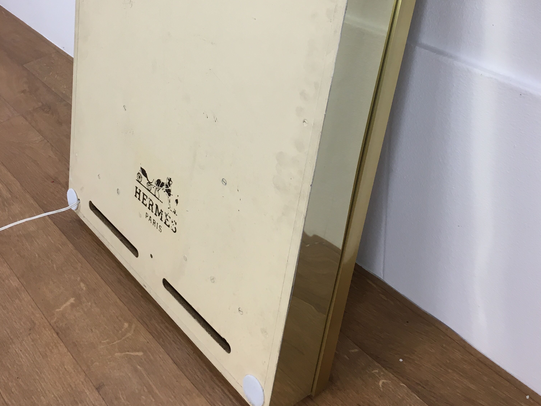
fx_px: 610
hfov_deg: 47.9
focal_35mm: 39
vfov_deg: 35.8
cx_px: 269
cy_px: 89
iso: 32
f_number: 2.2
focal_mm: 4.15
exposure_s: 1/33
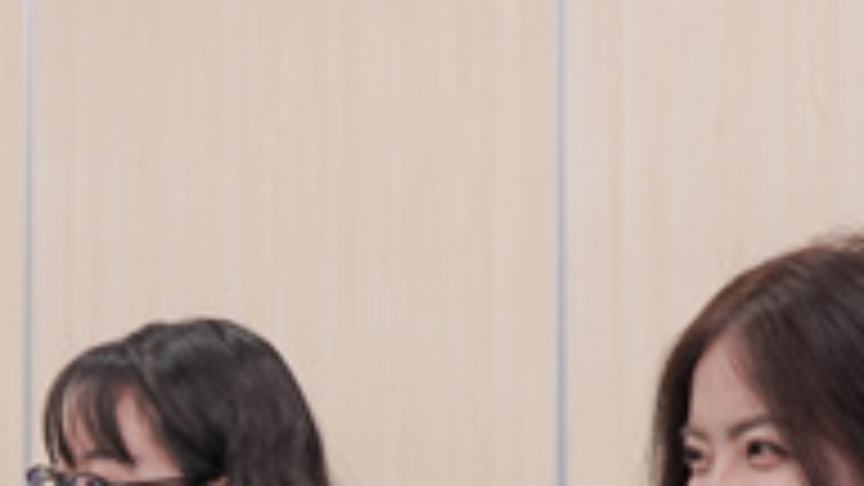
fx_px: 2474
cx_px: -86
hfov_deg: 19.0
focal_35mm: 108
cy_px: 648
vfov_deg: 10.9
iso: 1600
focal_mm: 33
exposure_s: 1/100
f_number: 4
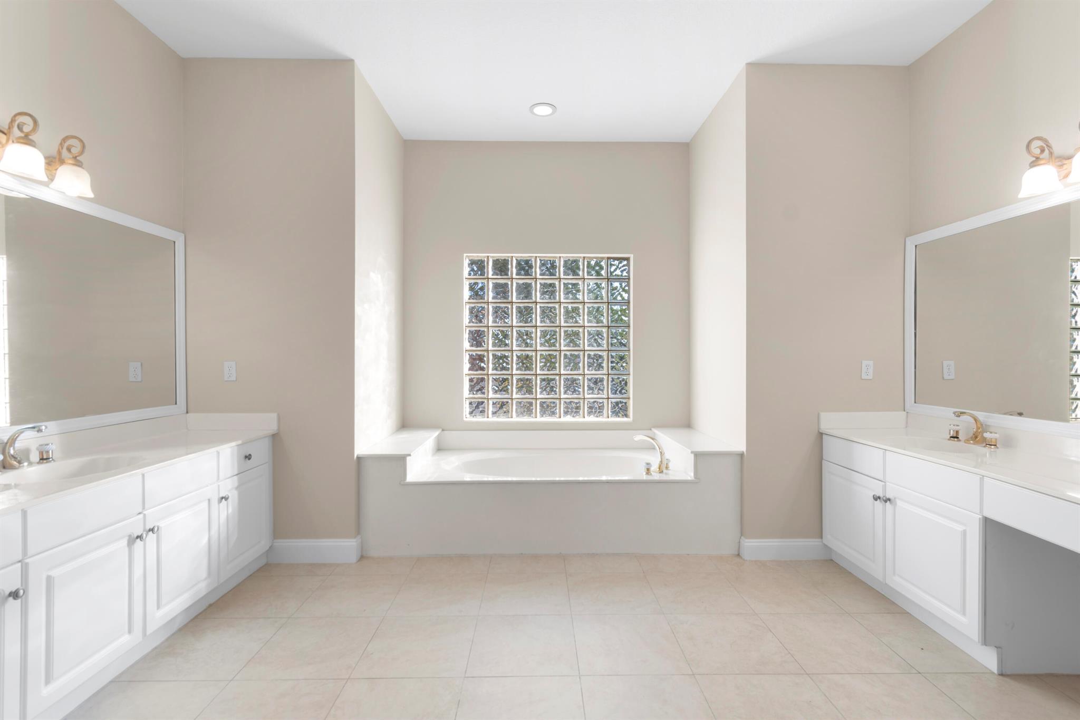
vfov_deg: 77.3
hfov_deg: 100.4
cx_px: 540
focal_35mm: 15
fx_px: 450
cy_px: 360
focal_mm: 10
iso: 100
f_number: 8
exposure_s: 1/3
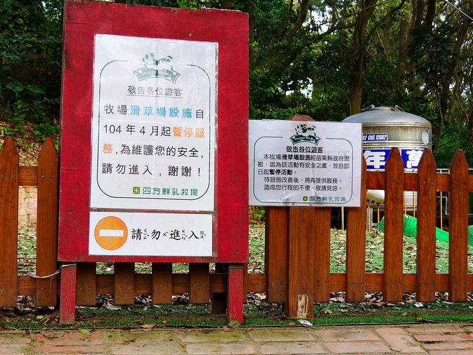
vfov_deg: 21.9
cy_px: 155
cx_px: 240
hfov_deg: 29.0
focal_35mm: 67
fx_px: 916
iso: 200
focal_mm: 24
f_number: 4.5
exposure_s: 1/125
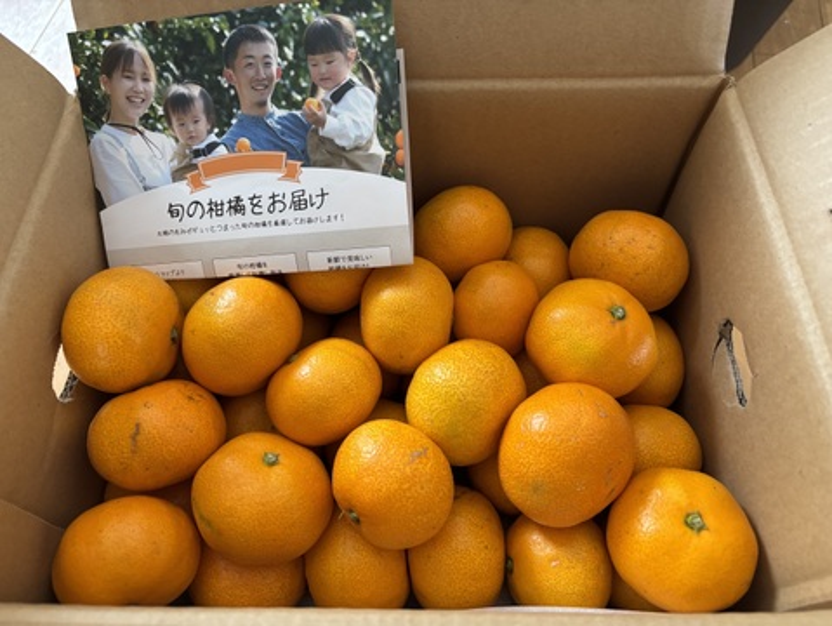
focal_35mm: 26
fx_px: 625
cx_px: 416
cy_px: 313
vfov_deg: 53.1
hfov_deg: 67.3
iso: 320
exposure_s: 1/60
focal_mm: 5.96
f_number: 1.6
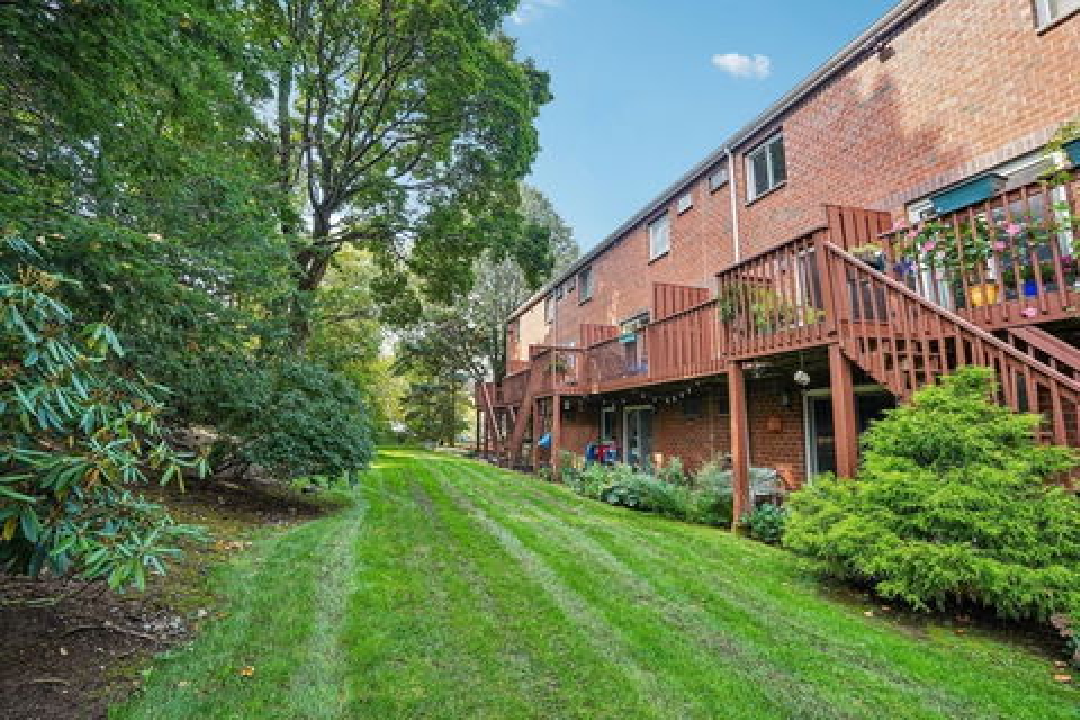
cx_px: 540
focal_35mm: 16
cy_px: 360
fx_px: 480
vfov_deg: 73.7
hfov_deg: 96.7
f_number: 8
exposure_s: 1/30
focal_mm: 16
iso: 200
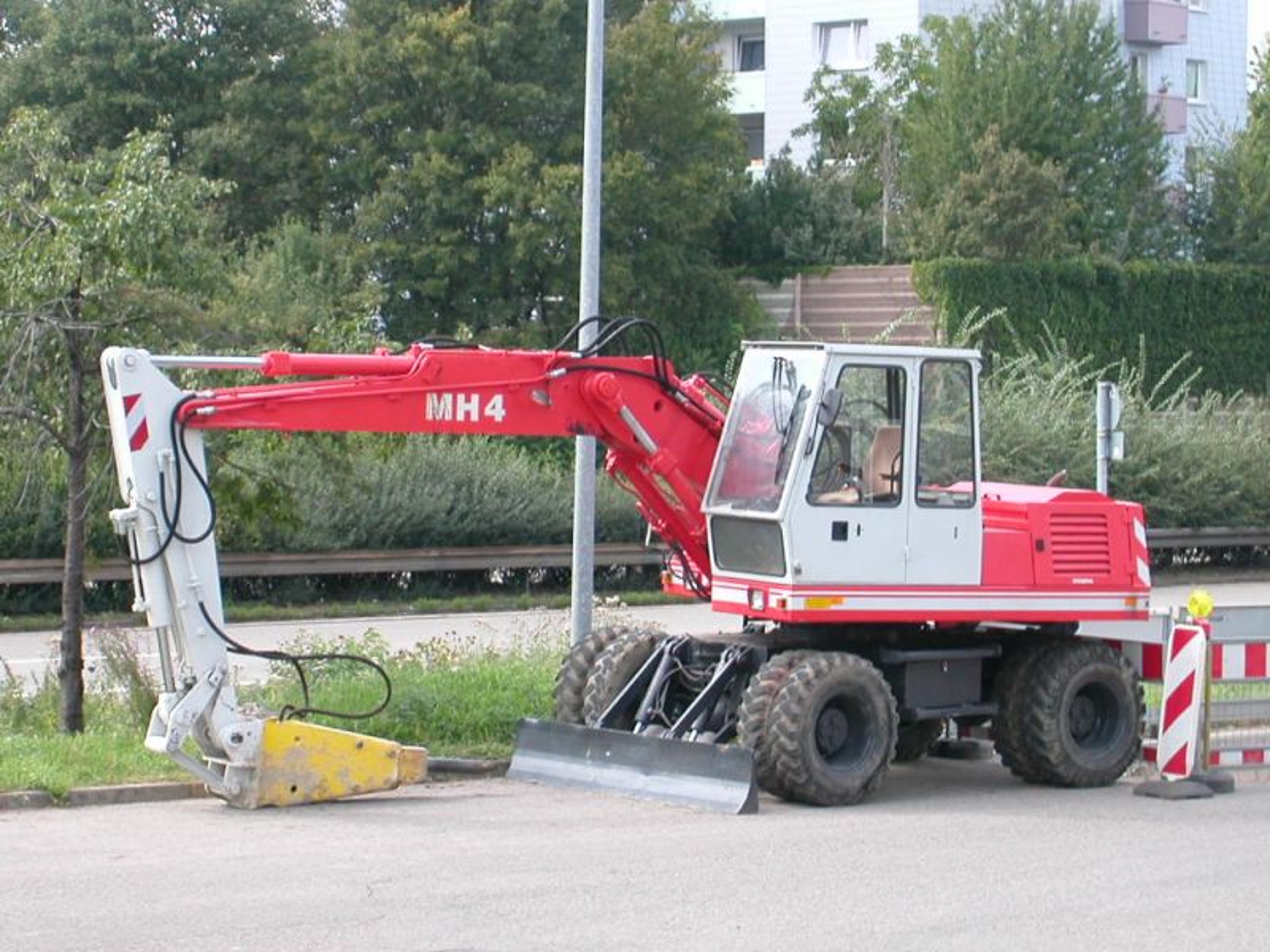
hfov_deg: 17.7
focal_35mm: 111
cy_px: 476
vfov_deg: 13.3
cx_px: 635
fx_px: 4072
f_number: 4.8
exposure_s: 1/108
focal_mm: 16.8
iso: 100
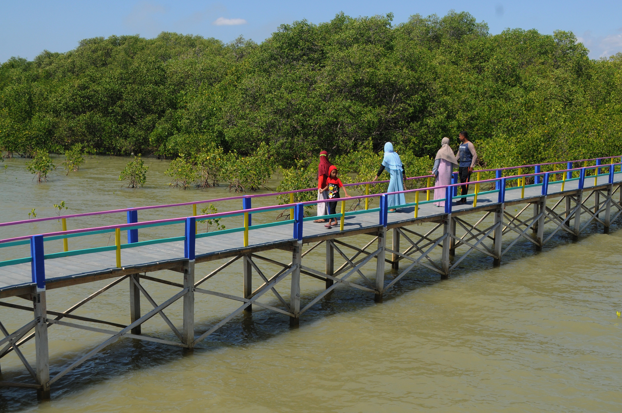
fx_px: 777
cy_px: 206
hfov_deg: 43.7
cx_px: 311
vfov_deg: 29.8
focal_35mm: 45
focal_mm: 30
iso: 400
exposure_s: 1/1000
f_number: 7.1
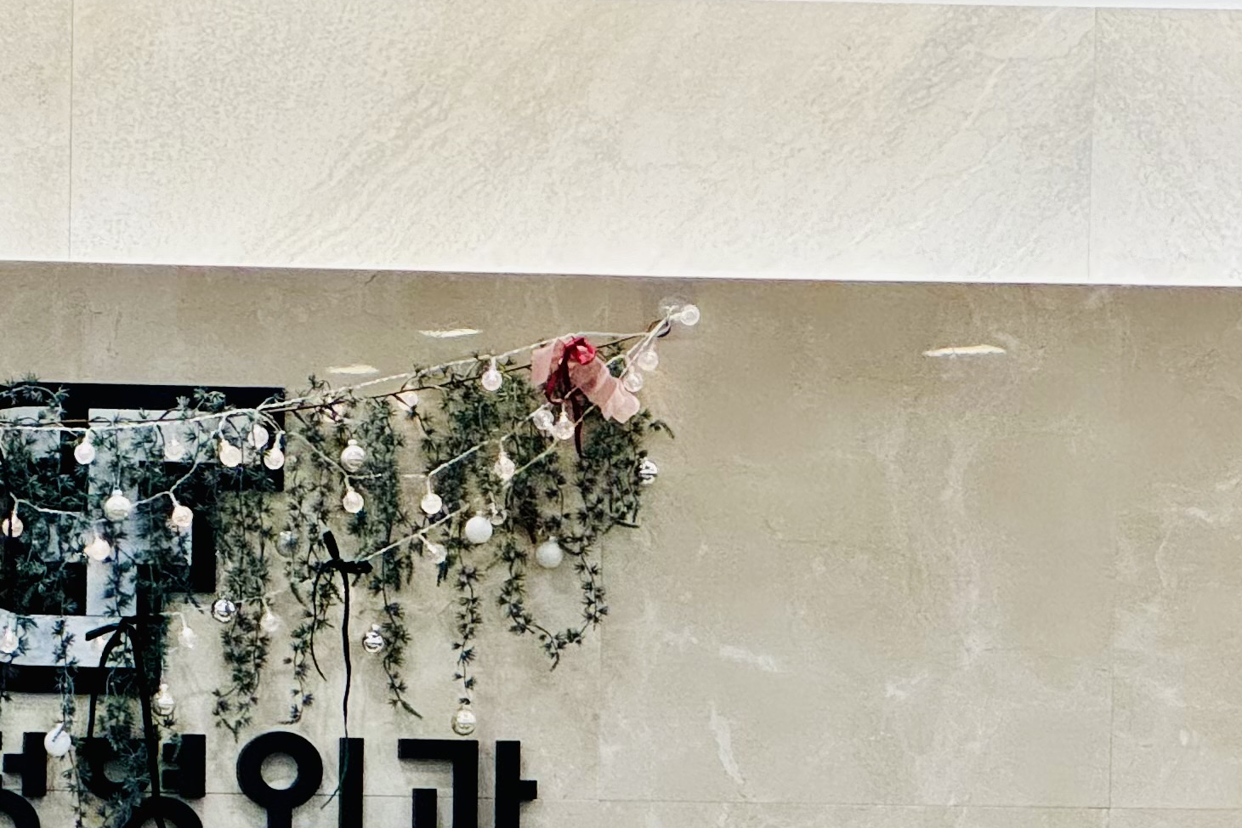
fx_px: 7624
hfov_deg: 9.3
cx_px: 150
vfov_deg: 6.1
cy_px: 1262
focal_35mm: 221
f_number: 2.8
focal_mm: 9
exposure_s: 1/120
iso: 200
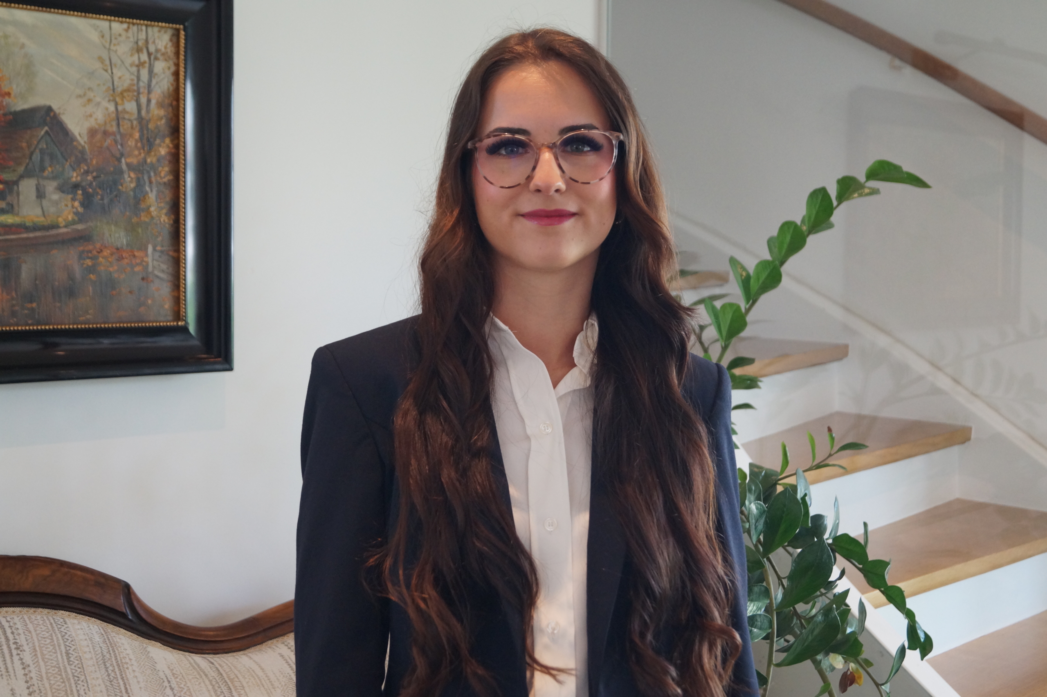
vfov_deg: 25.7
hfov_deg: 37.9
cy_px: 348
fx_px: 1526
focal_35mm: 52
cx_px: 524
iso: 1000
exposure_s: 1/60
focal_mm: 35
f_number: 4.5
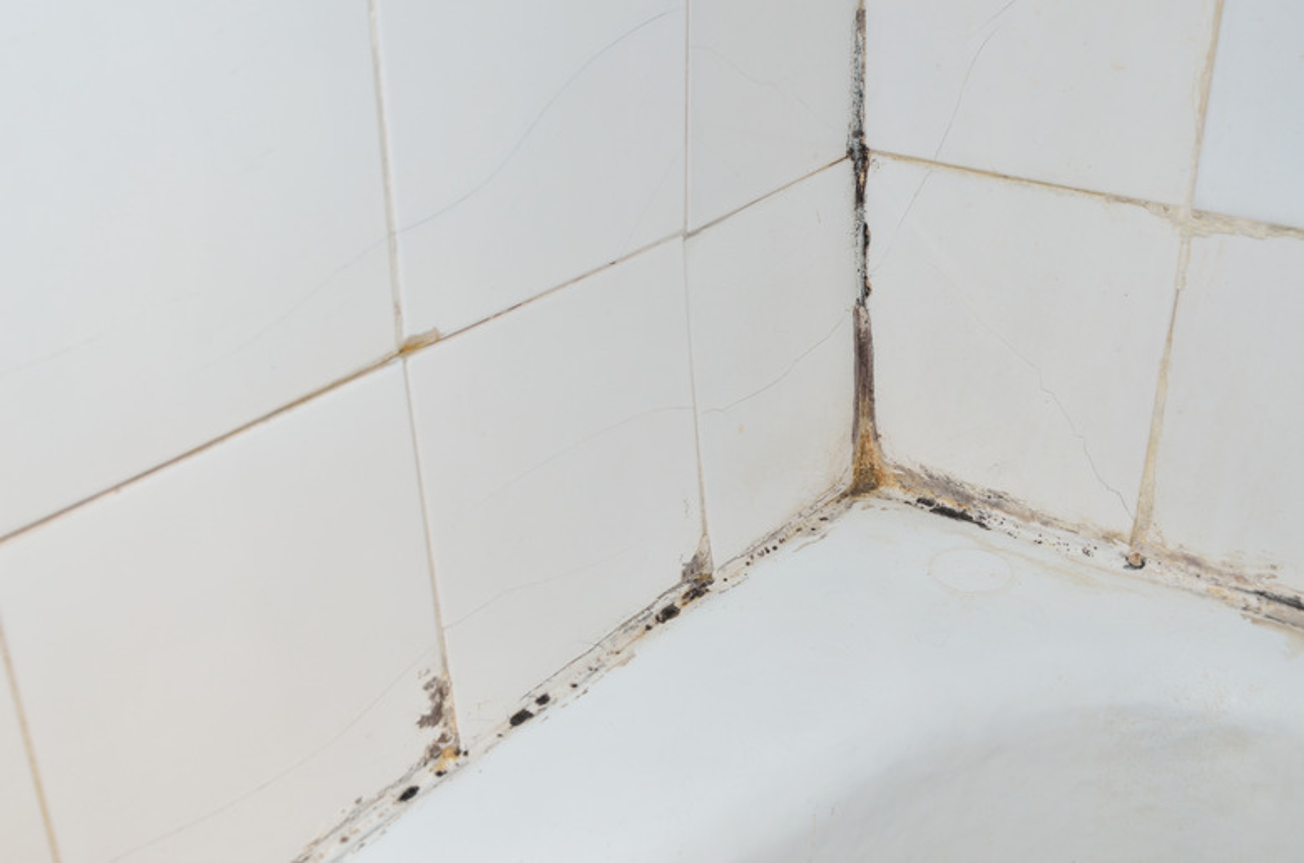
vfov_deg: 27.9
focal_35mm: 48
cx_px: 652
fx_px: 1734
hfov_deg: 41.2
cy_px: 432
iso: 100
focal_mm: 32
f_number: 8
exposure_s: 1/200
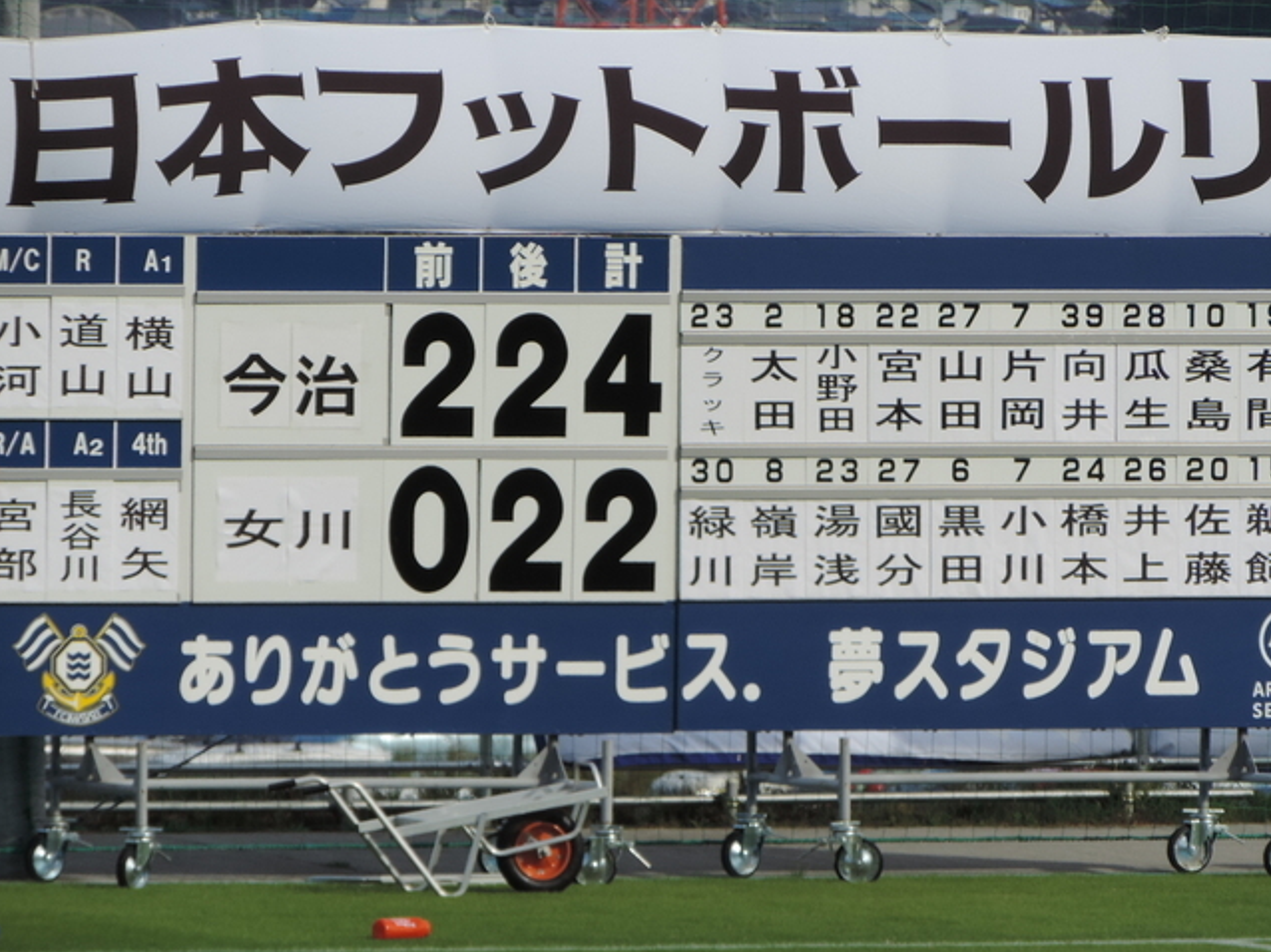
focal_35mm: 627
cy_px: 460
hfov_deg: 3.2
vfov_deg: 2.4
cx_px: 703
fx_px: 23013
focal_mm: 89.1
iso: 80
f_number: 4.9
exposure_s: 1/500
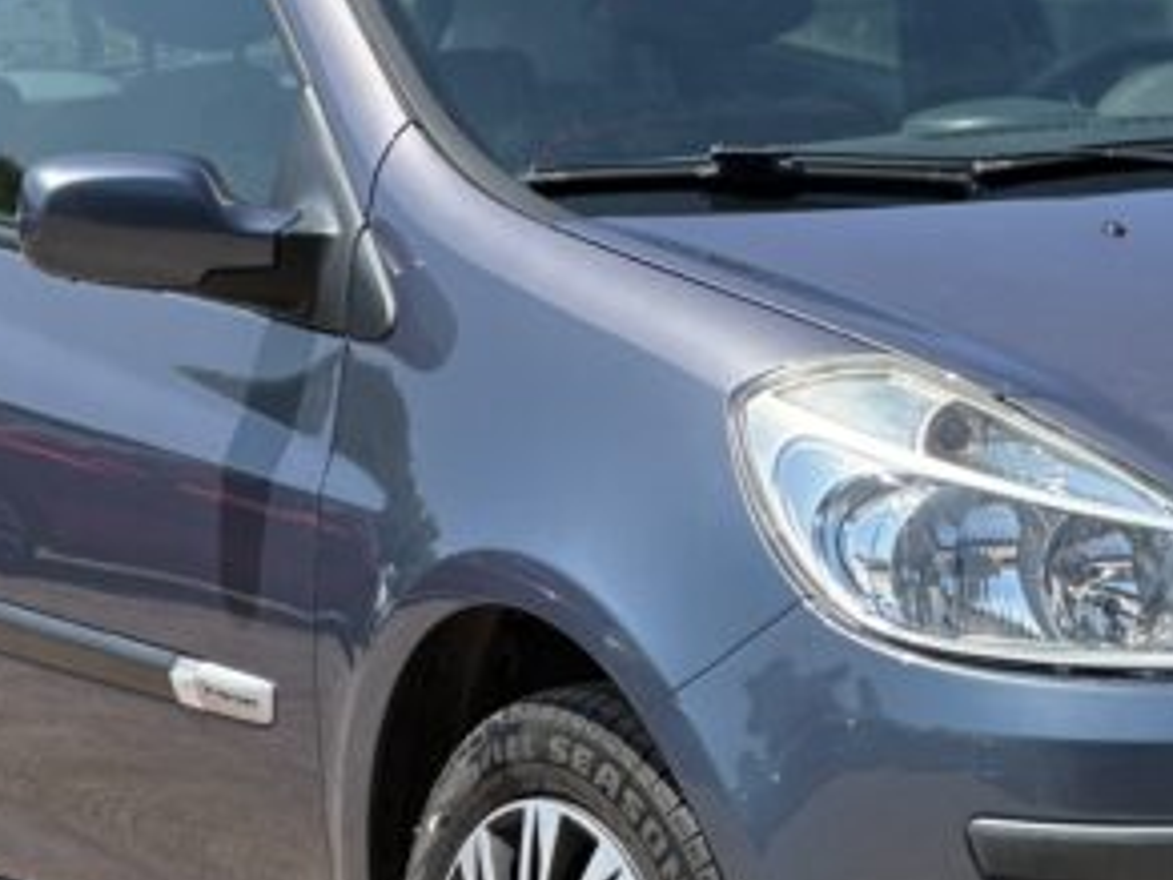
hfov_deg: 9.4
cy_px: 382
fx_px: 7150
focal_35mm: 211
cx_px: 876
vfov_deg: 7.0
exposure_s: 1/423
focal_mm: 9
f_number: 2.8
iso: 32
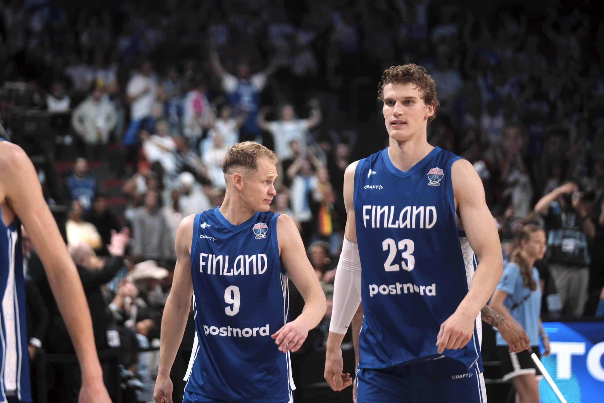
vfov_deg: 6.5
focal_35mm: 210
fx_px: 3523
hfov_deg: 9.8
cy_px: 202
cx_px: 302
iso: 1000
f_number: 3.2
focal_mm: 140
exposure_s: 1/500
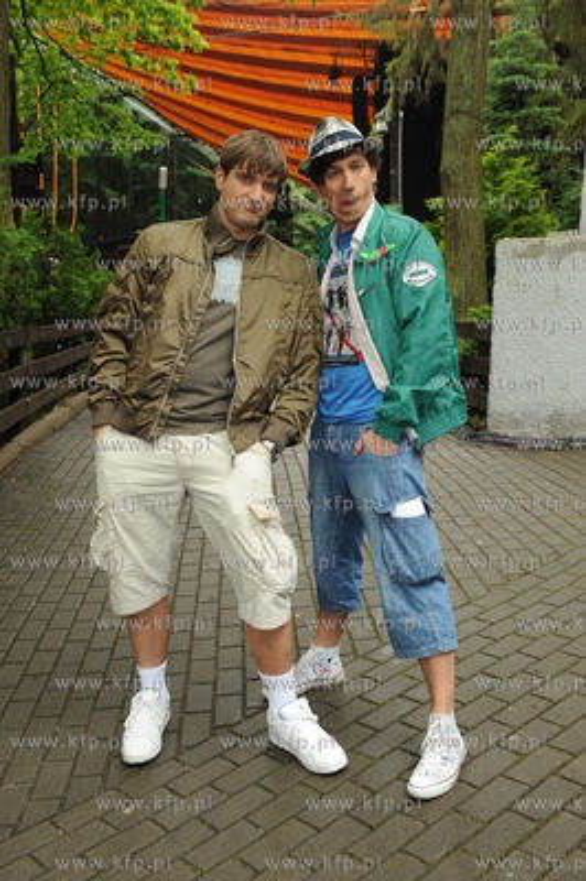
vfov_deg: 50.7
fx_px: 929
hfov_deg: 35.0
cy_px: 440
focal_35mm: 38
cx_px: 293
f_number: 5.6
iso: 800
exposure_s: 1/80
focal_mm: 38
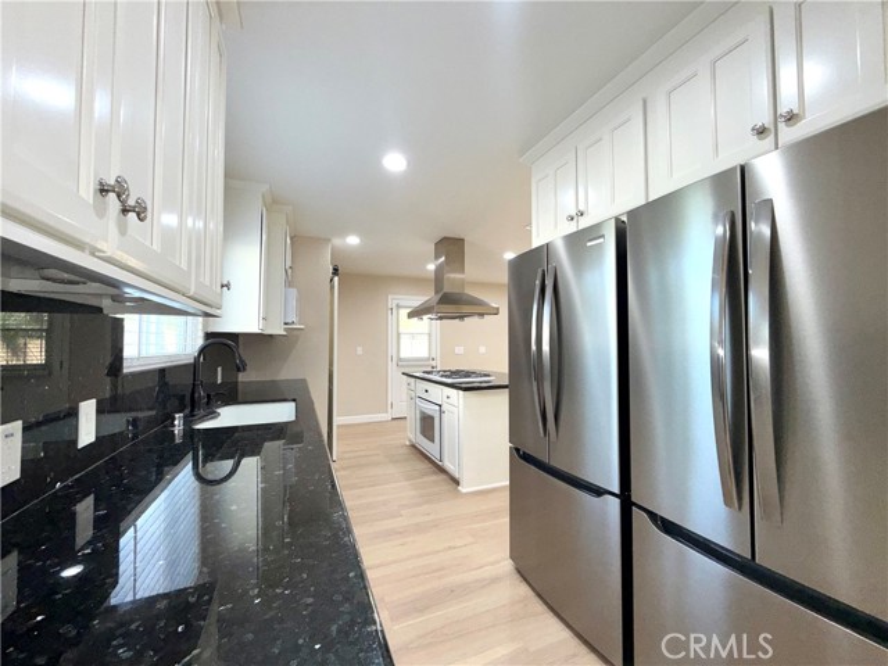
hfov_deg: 102.1
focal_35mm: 14
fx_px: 359
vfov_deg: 85.7
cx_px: 444
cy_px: 333
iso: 80
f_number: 2.2
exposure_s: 1/122
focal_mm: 2.22
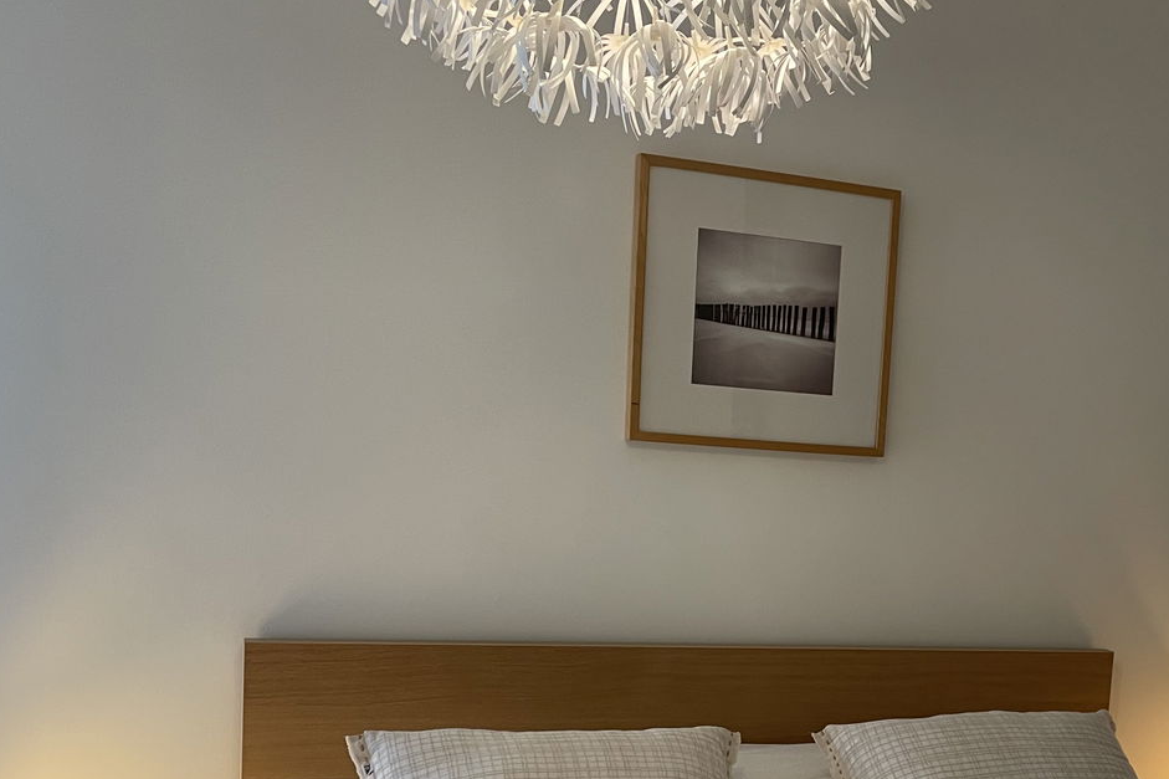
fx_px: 1493
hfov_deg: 41.5
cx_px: 880
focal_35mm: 46
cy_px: 634
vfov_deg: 28.5
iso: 80
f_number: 1.6
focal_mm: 4.2
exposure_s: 1/50
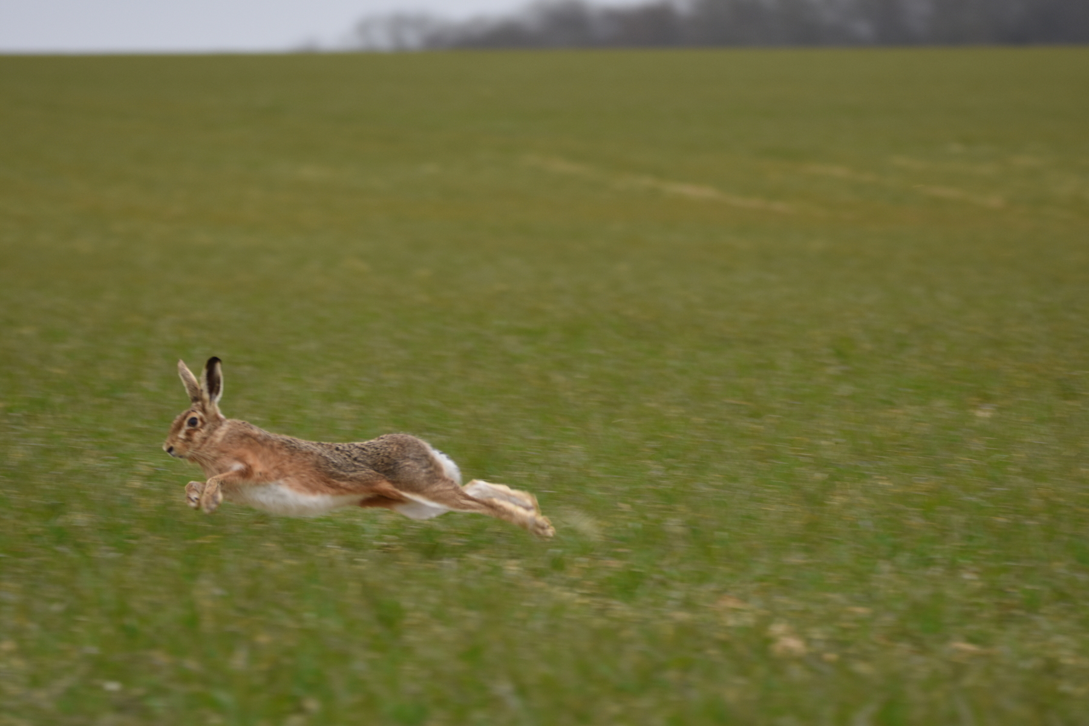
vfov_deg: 5.0
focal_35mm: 278
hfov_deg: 7.4
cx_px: 544
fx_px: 8396
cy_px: 363
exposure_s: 1/320
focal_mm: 185
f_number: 5.3
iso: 320
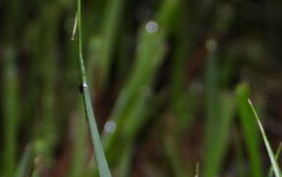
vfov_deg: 2.8
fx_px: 3669
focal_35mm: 477
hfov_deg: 4.4
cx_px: 443
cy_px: 212
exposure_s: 1/60
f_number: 4
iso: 200
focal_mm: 22.5
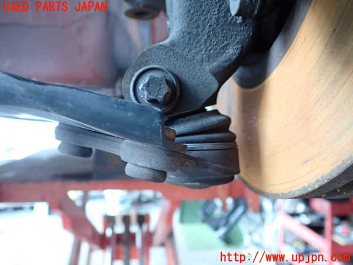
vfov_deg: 46.8
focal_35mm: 30
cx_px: 176
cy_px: 132
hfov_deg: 60.0
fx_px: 306
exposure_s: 1/30
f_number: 2.3
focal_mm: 5.4
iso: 320
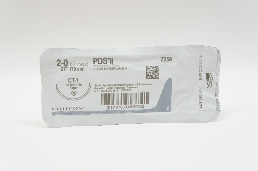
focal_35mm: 57
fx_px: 408
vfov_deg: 23.7
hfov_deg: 35.1
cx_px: 129
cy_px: 86
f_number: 6.3
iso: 400
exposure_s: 1/50
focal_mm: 38
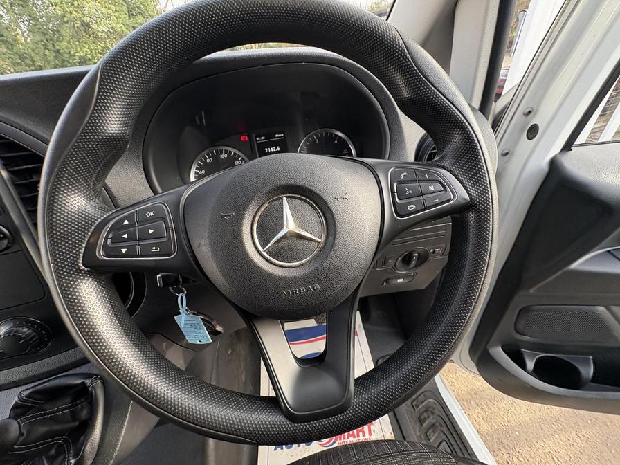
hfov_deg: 102.1
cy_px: 232
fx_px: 251
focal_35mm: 14
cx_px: 310
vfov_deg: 85.7
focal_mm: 2.22
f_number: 2.2
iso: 100
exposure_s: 1/142
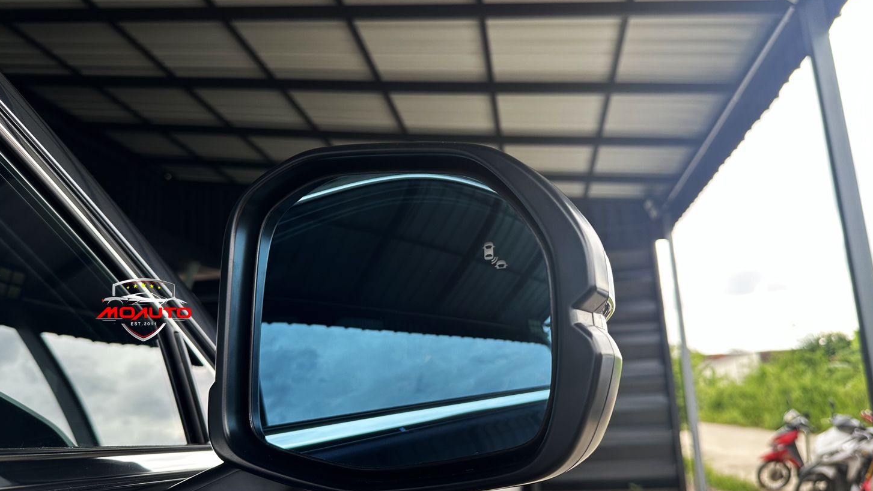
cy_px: 274
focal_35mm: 27
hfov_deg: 69.9
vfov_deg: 42.8
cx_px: 427
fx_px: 625
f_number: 1.78
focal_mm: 6.86
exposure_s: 1/247
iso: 80
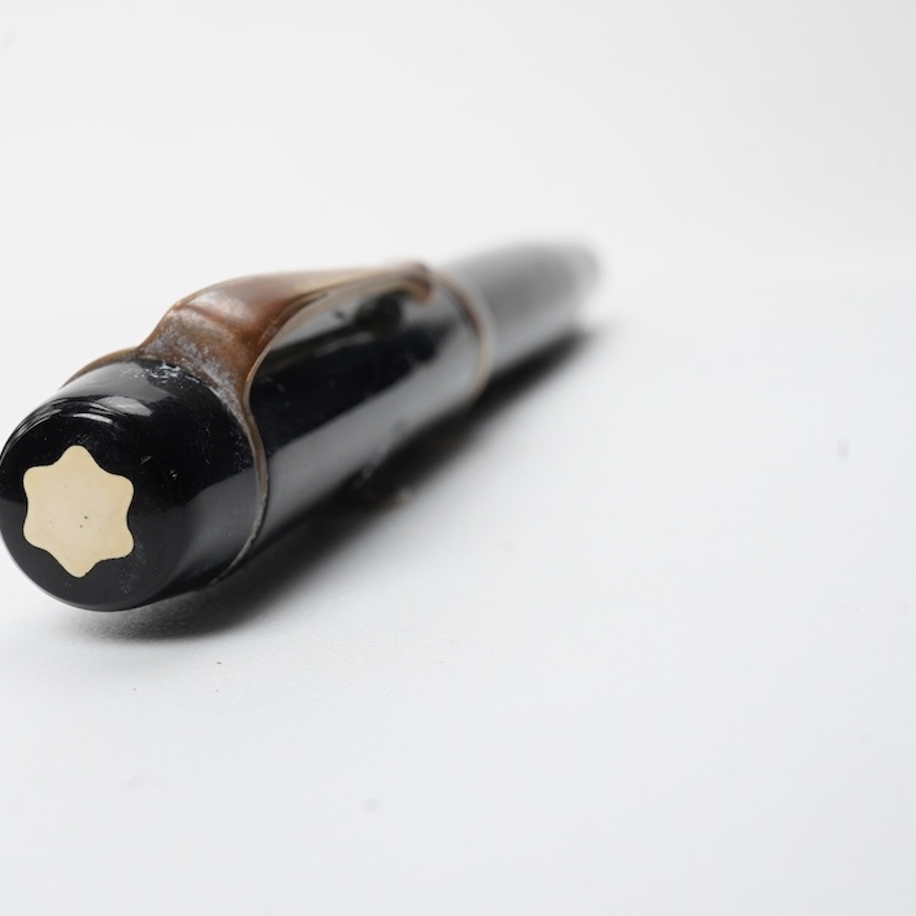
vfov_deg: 28.2
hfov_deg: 28.0
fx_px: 1826
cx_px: 322
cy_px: 439
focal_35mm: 61
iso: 640
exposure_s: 1/100
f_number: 22
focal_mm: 30
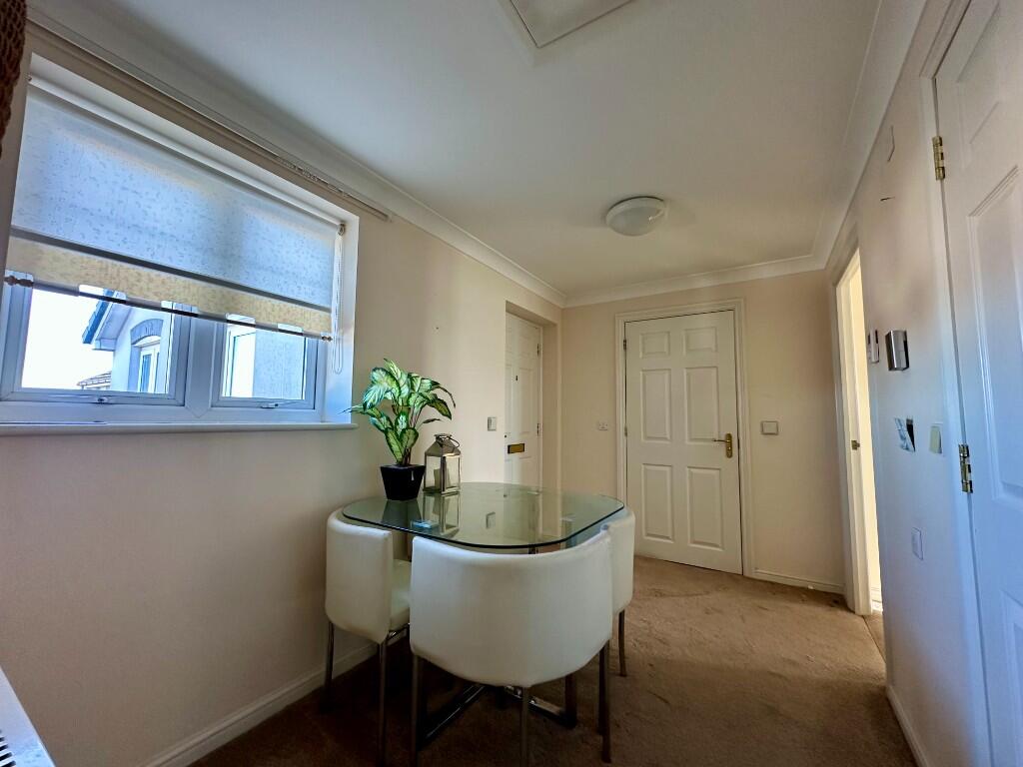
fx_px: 414
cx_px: 512
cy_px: 384
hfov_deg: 102.1
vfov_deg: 85.7
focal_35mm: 14
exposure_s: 1/99
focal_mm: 2.22
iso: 200
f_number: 2.2
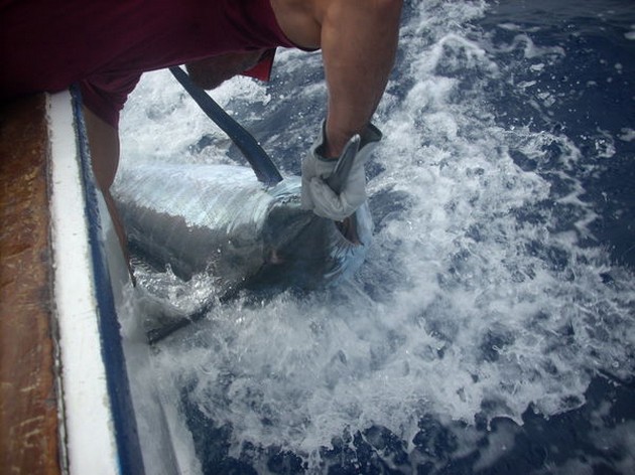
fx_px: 678
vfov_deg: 38.6
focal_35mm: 37
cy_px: 238
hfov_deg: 50.2
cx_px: 318
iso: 64
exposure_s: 1/229
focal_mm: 6.2
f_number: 5.6
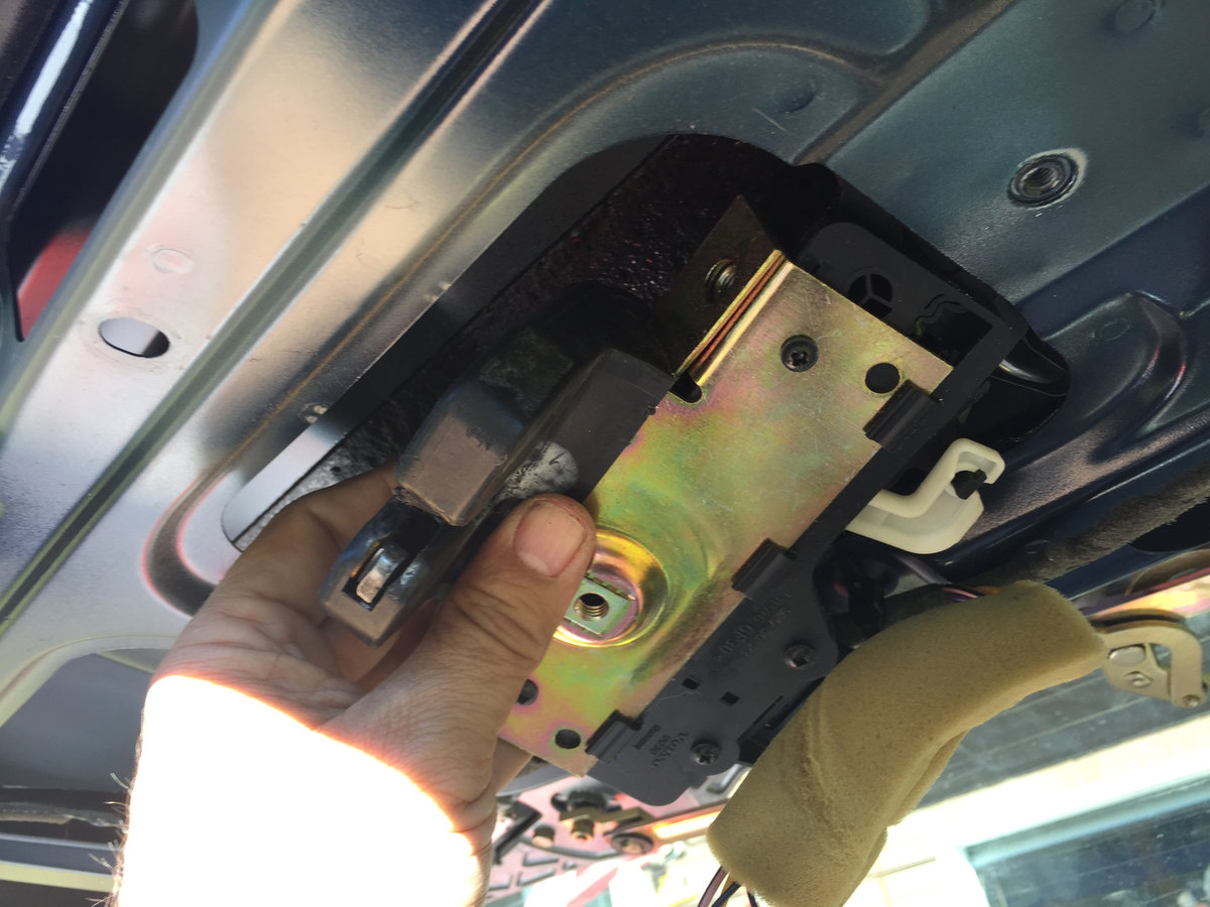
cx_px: 605
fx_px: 1014
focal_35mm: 29
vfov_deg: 48.2
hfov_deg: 61.7
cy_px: 454
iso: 32
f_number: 2.2
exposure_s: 1/120
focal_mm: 4.15
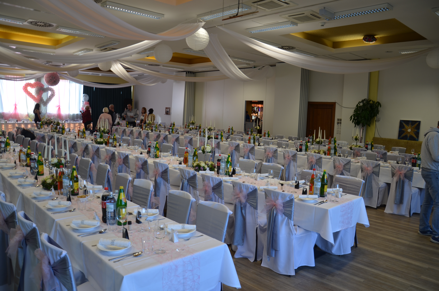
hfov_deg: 67.5
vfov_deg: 47.7
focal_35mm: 27
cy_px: 146
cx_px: 220
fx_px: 329
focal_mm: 18
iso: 100
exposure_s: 1/50
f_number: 3.5
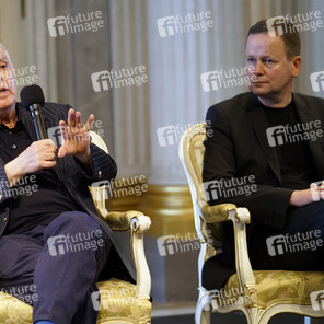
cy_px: 161
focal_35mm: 110
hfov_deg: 15.8
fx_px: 1165
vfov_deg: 15.8
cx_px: 90
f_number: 2.8
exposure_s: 1/100
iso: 1600
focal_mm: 85
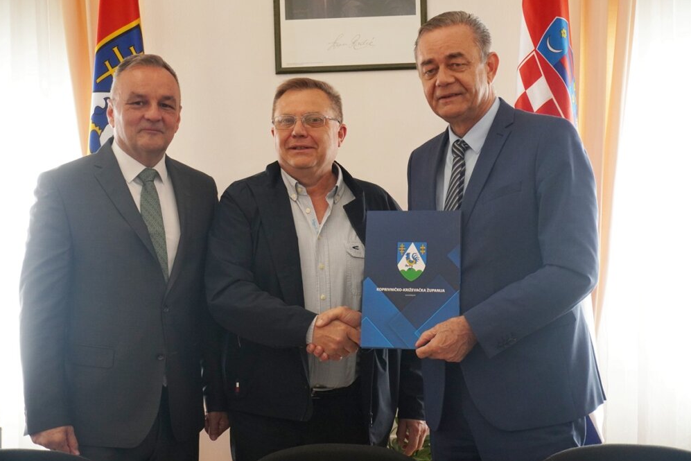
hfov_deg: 26.3
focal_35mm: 77
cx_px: 340
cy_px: 230
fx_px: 1478
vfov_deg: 17.7
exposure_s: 1/125
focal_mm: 50
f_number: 5.6
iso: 800
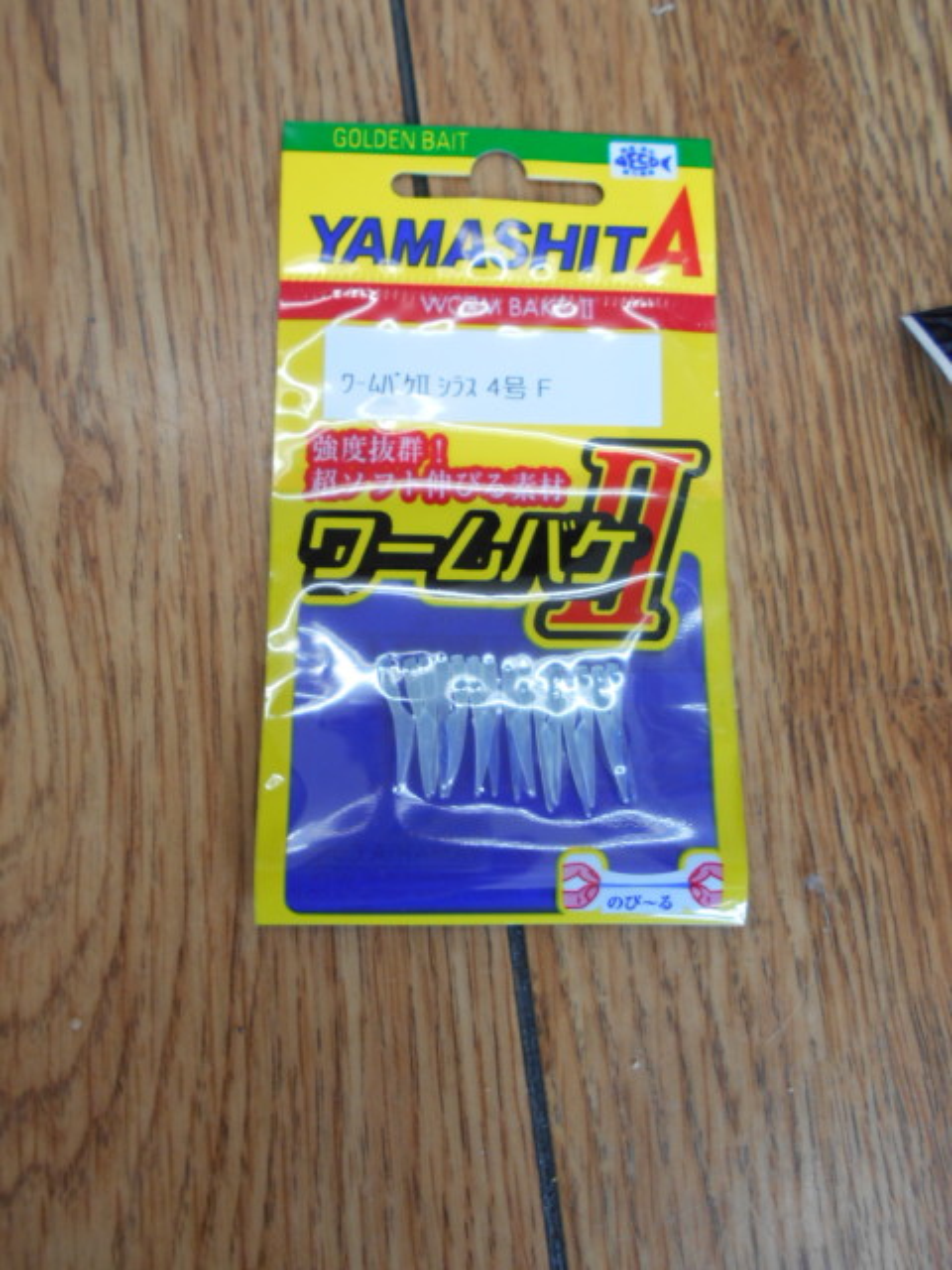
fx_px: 953
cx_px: 476
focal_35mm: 26
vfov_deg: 67.3
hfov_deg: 53.1
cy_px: 635
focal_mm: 4.6
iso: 160
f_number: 3.2
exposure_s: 1/30
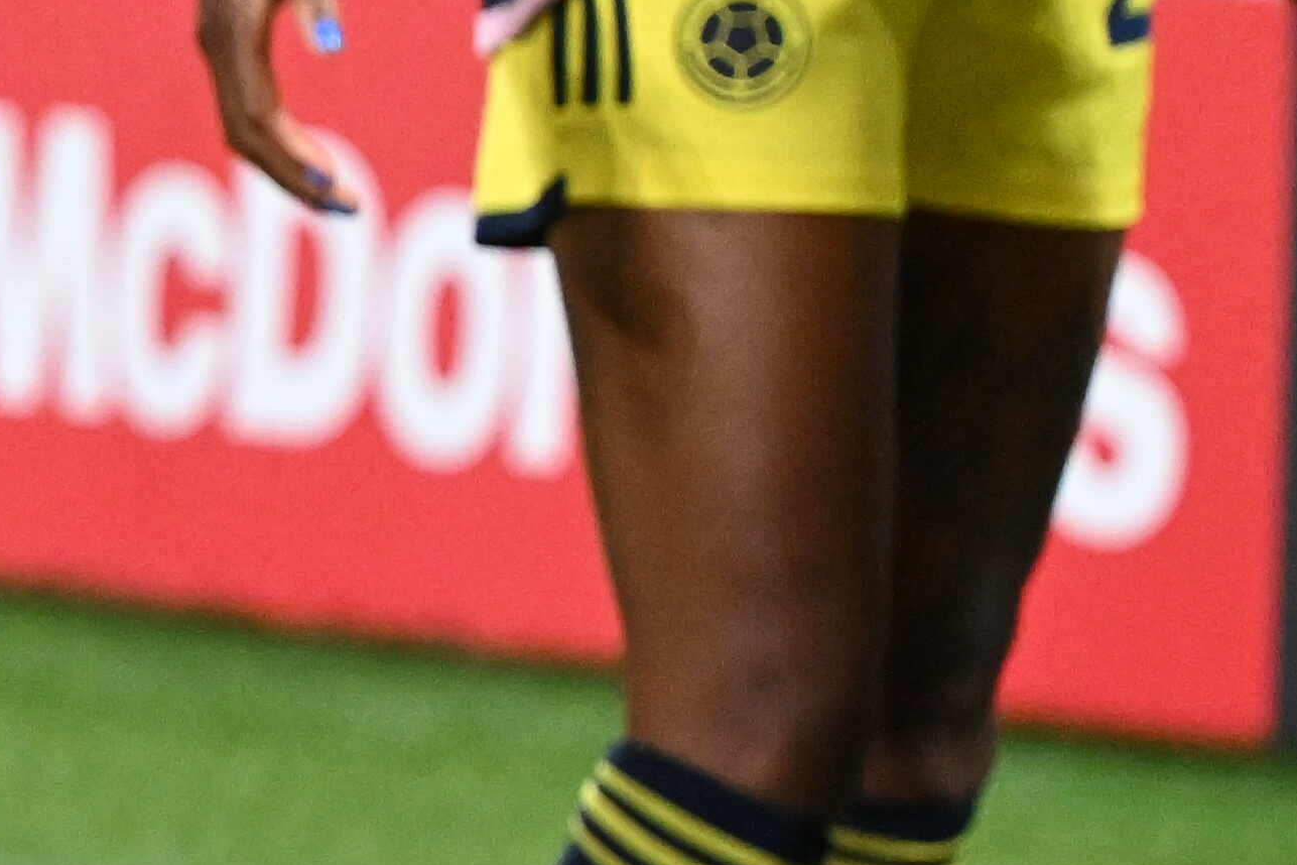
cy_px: -517
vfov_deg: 2.8
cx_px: -1445
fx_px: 17796
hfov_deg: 4.1
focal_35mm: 494
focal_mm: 77
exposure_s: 1/2500
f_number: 2.8
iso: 4500
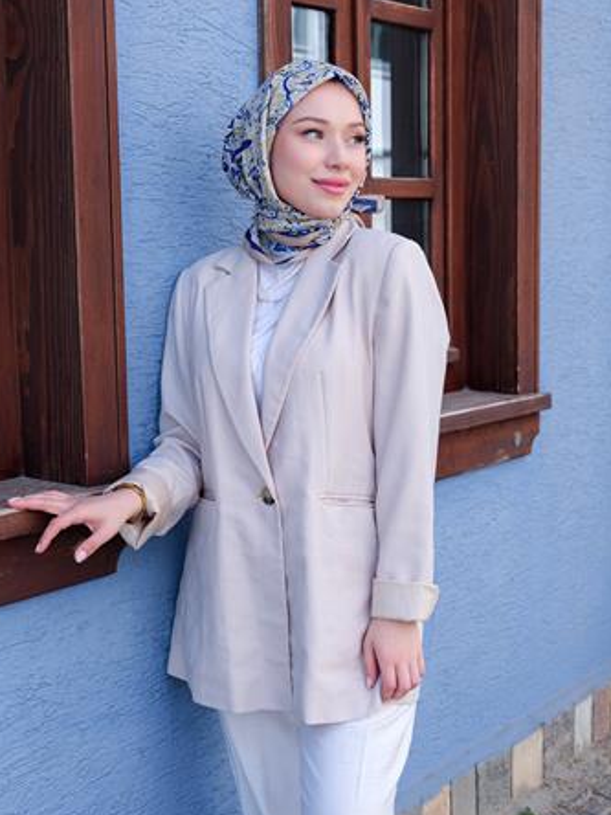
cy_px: 443
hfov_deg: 22.2
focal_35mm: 66
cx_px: 279
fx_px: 1553
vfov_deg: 29.4
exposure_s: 1/280
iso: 320
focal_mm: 70
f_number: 5.6
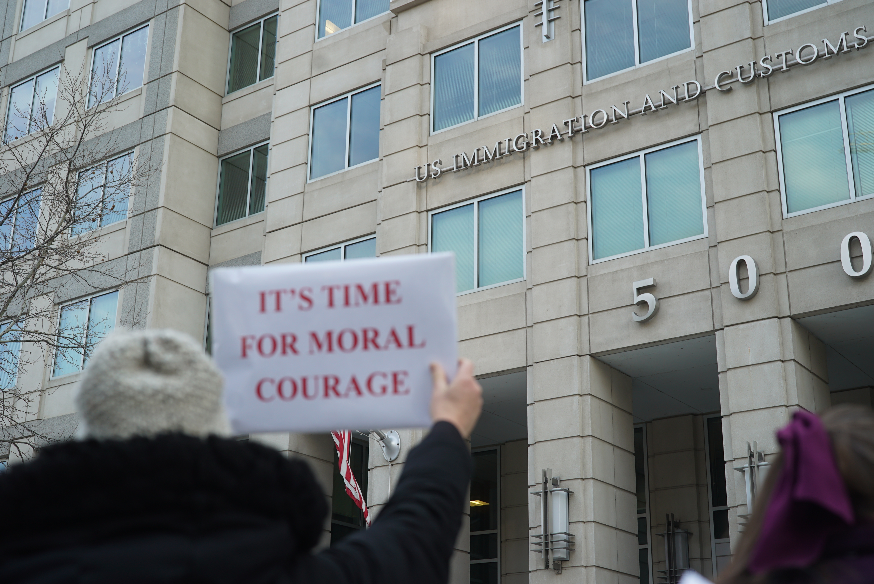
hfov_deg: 39.6
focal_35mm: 50
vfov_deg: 27.0
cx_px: 437
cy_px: 292
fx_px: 1214
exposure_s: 1/160
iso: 100
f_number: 4
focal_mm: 50
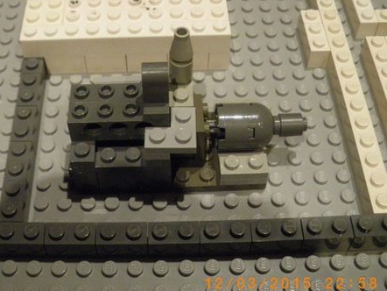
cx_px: 152
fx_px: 582
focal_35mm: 52
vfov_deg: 28.0
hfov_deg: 36.6
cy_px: 122
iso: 800
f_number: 3.5
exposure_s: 1/25
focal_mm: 6.3
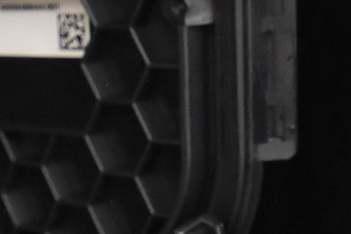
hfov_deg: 12.9
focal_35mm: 146
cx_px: -264
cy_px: 289
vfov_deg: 9.3
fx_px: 1424
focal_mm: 20
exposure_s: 1/60
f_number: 5.6
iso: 5000
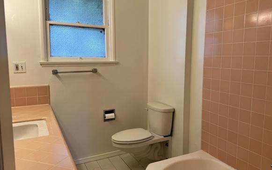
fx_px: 208
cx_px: 146
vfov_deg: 44.5
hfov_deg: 66.4
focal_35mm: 28
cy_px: 81
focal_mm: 6.76
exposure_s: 1/120
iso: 80
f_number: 1.78
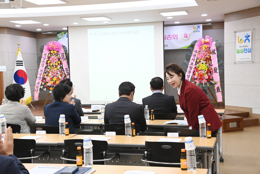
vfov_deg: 24.6
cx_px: 130
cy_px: 87
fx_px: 397
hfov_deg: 36.2
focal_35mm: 55
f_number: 6.3
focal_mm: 55
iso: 3200
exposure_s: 1/250
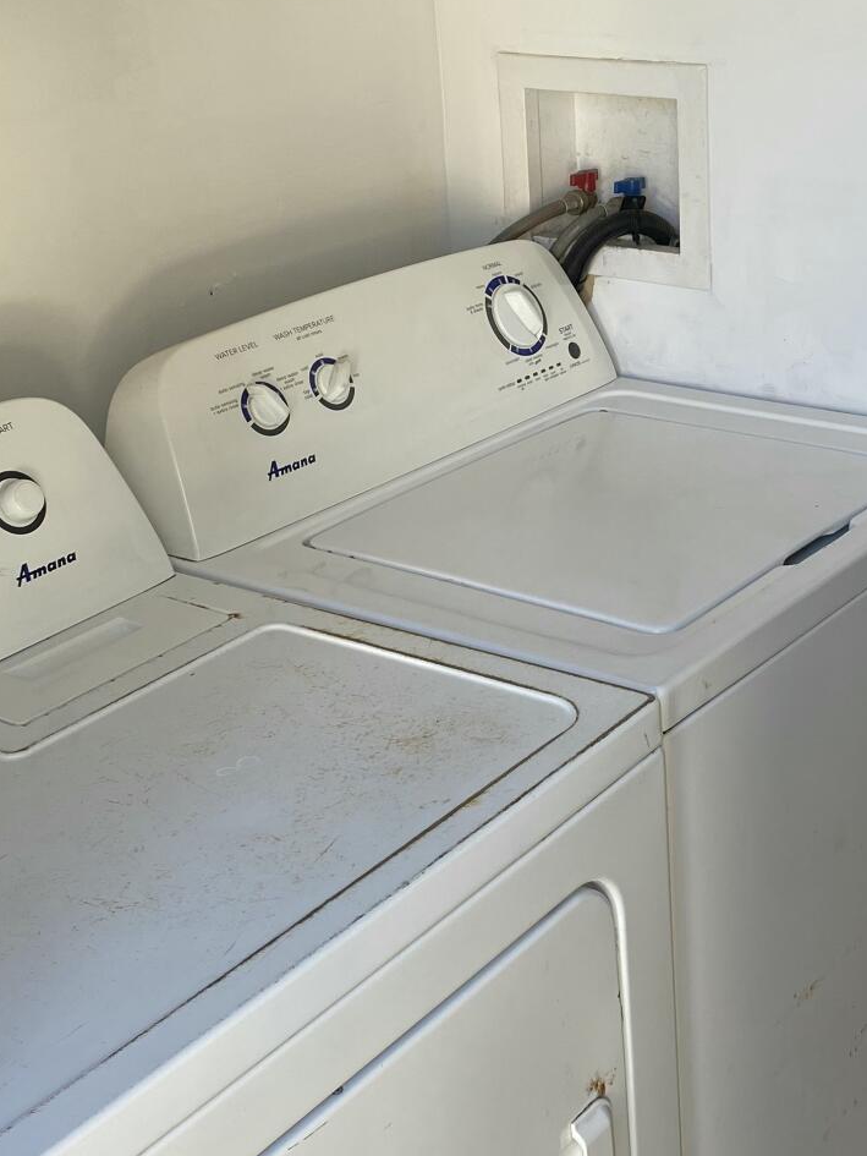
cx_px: 596
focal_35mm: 55
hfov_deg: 26.4
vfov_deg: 34.7
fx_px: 1836
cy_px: 422
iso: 40
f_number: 1.8
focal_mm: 4.25
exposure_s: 1/122
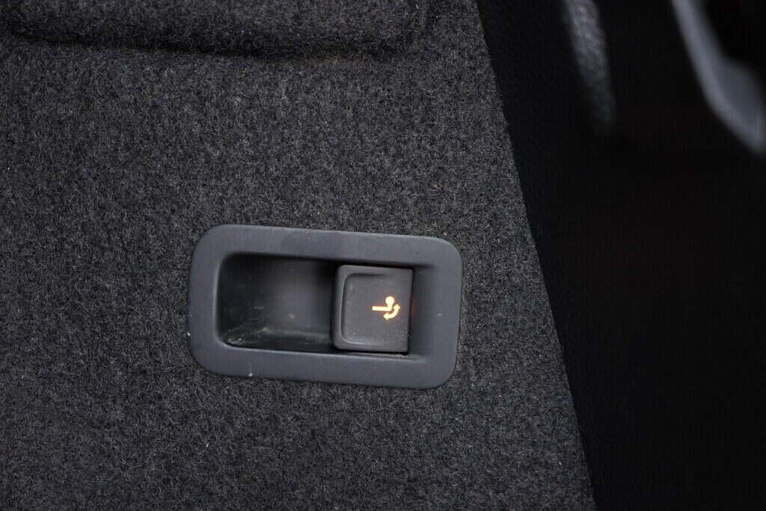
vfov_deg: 36.9
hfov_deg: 53.1
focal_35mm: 36
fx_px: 766
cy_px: 256
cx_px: 383
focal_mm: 24
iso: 1600
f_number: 2.8
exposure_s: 1/40
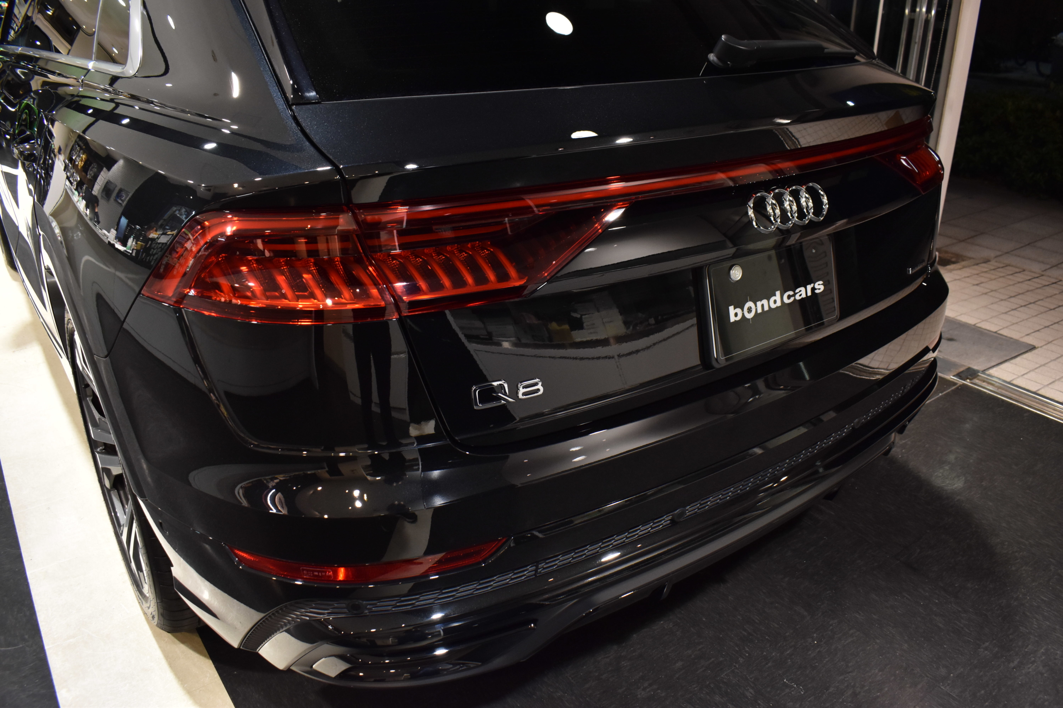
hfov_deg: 67.4
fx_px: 797
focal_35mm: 27
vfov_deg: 47.9
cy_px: 354
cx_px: 532
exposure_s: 1/30
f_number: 5
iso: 1000
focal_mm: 18
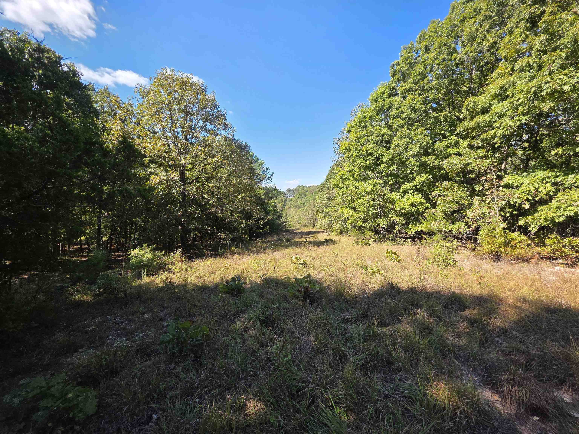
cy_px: 217
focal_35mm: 13
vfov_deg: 89.9
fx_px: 217
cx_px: 290
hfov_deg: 106.2
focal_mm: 2.2
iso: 40
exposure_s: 1/790
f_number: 1.9
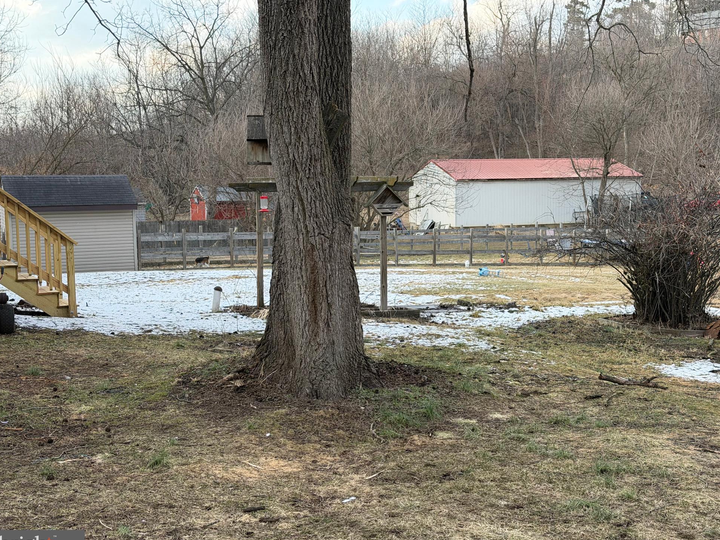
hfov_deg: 37.5
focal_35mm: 51
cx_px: 374
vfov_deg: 28.6
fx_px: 1061
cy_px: 274
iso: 100
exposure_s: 1/846
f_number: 1.78
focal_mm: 6.76
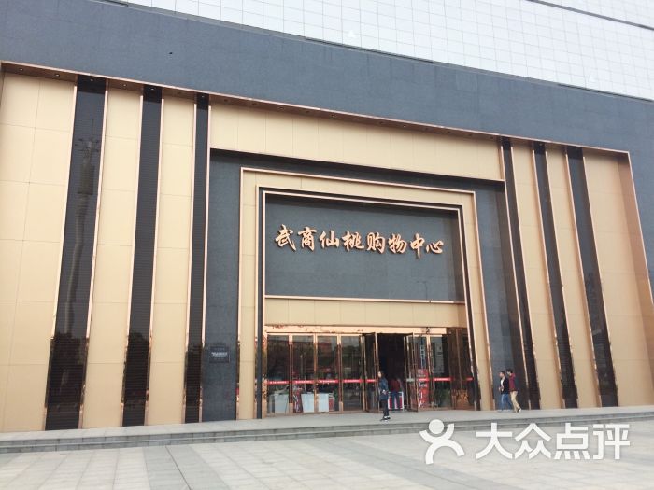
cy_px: 245
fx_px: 548
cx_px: 327
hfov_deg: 61.7
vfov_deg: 48.2
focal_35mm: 29
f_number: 2.2
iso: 32
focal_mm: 4.15
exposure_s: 1/519
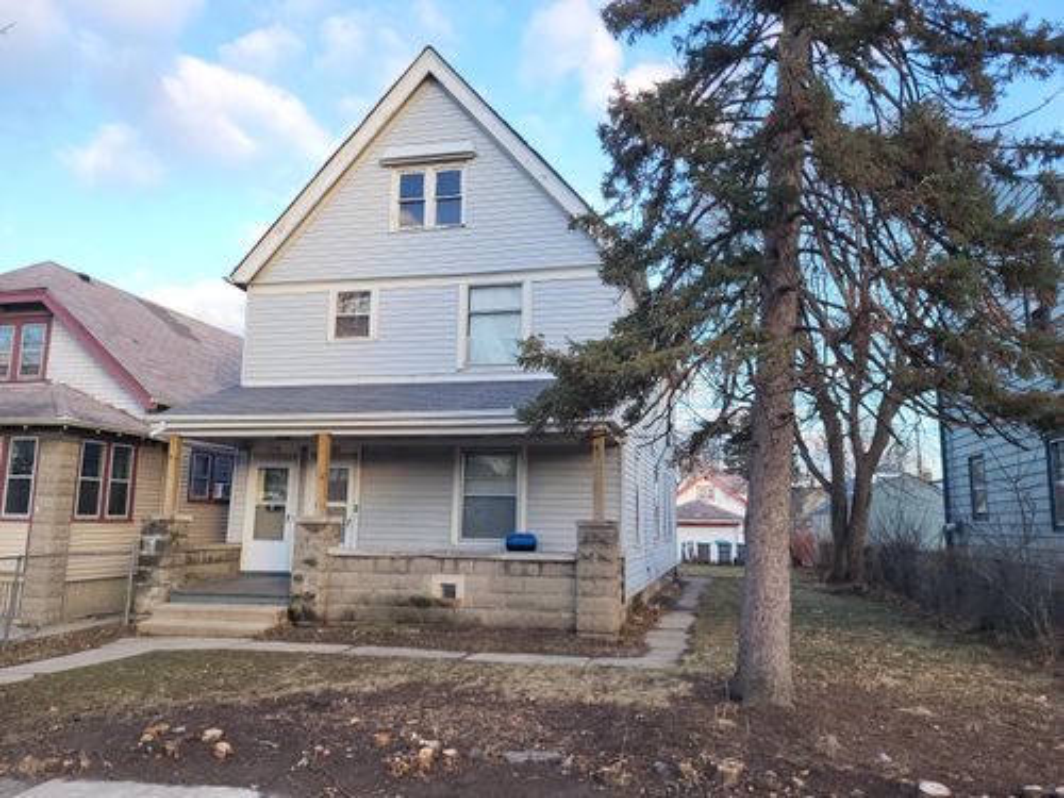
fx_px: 799
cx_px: 532
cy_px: 399
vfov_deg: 53.1
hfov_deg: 67.3
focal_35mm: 26
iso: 40
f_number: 1.8
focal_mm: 5.4
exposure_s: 1/283
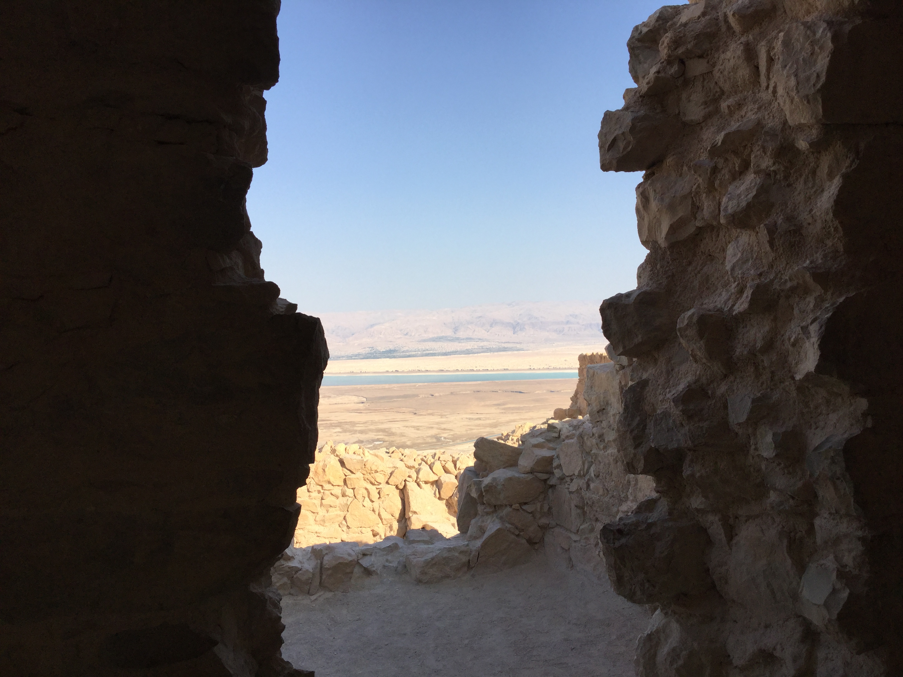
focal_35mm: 31
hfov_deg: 58.4
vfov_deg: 45.4
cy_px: 338
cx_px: 452
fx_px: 809
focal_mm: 3.3
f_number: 2.4
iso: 25
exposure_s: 1/947
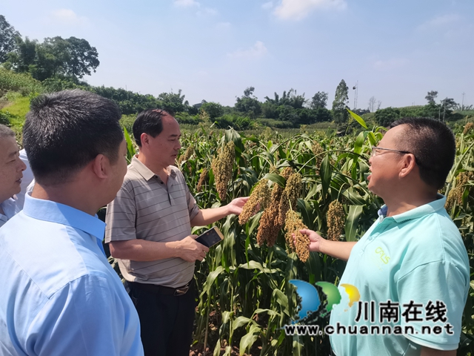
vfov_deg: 53.1
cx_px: 237
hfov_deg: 67.3
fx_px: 356
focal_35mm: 26
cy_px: 178
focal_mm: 5.58
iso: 50
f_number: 1.8
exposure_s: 1/1117
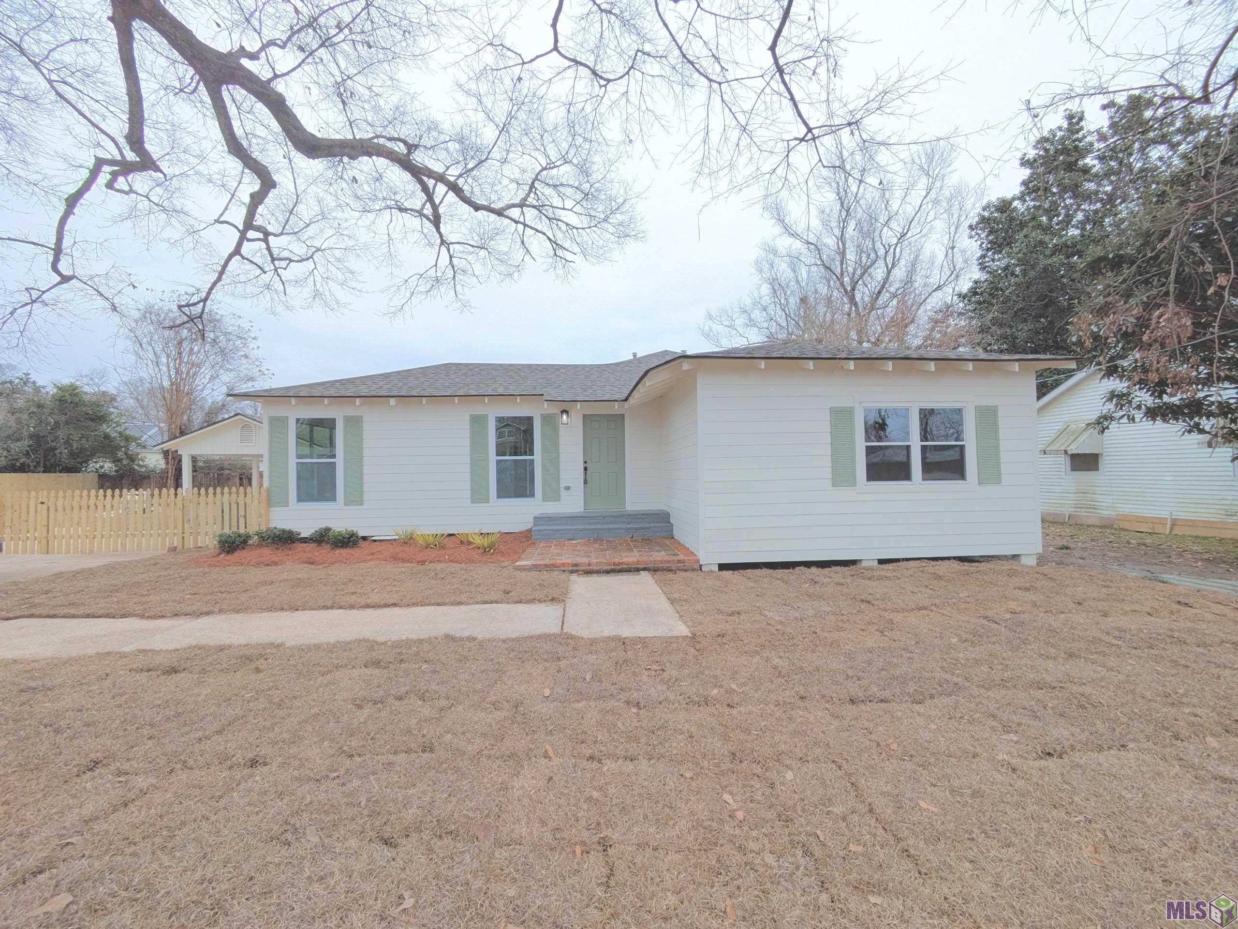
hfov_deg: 102.1
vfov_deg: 85.7
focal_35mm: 14
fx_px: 501
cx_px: 619
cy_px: 464
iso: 50
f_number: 2.2
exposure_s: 1/729
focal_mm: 1.83
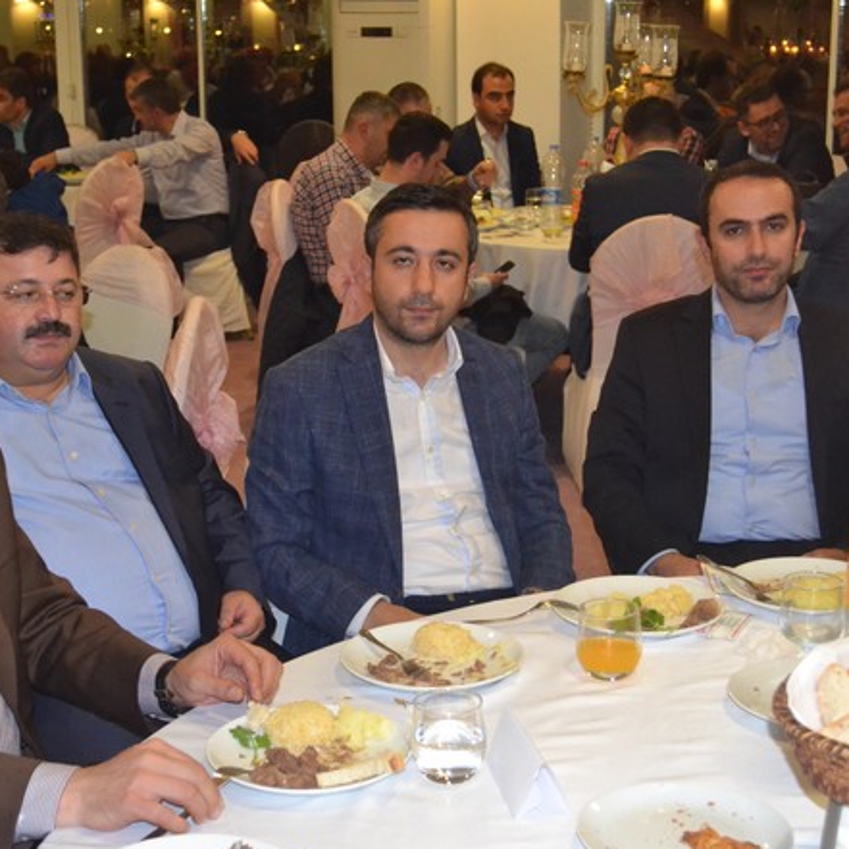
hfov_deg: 27.7
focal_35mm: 62
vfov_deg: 27.7
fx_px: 1720
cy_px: 428
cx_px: 354
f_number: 4.8
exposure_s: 1/60
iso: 3200
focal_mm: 32
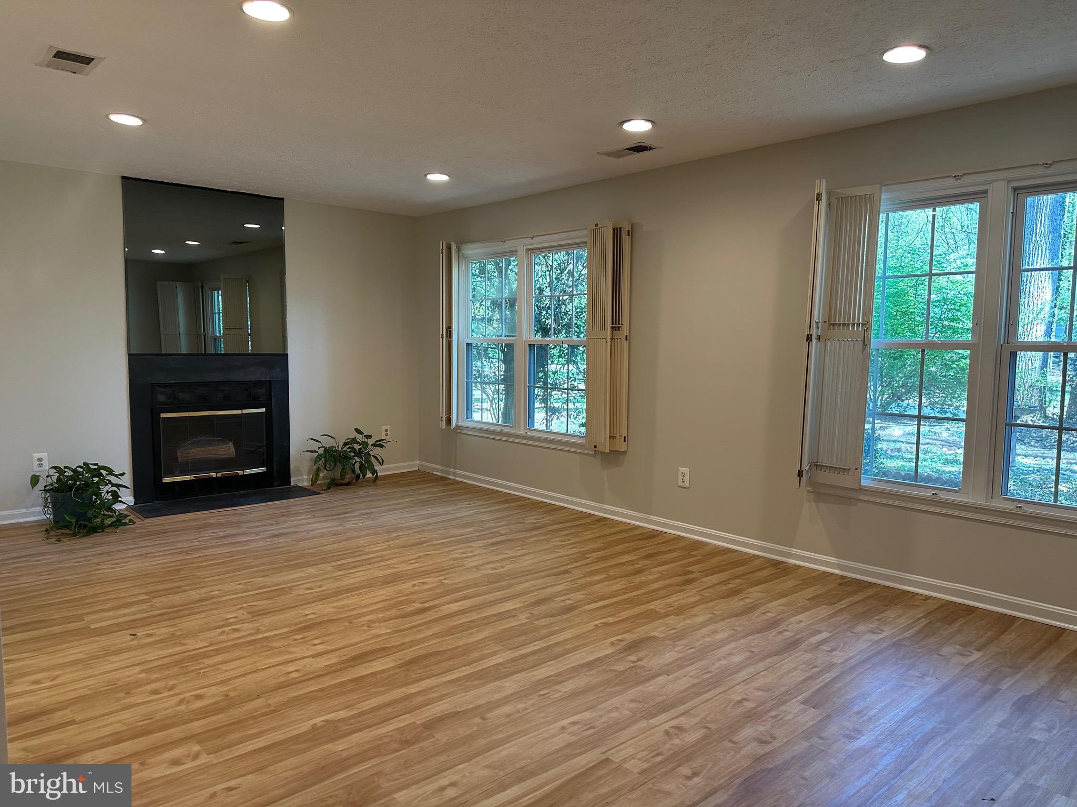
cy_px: 404
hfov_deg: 71.6
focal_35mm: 24
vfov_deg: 56.8
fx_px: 747
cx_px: 538
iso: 200
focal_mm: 6.86
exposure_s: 1/120
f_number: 1.78
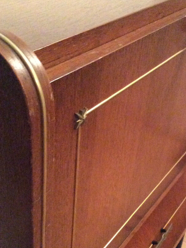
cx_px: 134
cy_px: 165
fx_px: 366
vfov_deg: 37.1
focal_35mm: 51
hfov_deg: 28.2
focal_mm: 3.3
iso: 640
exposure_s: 1/17
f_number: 2.4
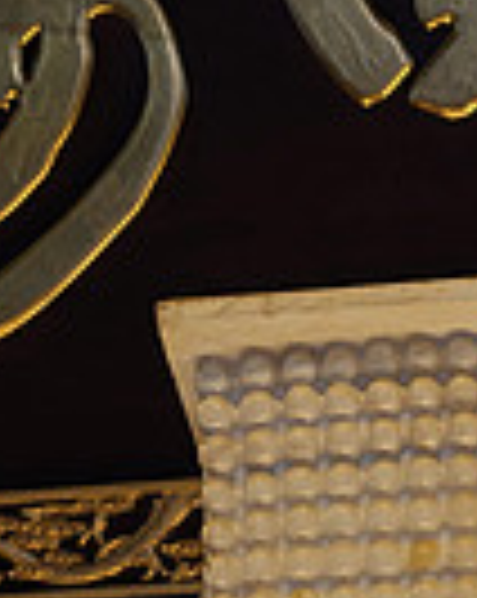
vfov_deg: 4.6
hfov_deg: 3.7
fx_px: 7287
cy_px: 1277
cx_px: 742
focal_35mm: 412
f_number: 2.1
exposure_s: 1/66.7
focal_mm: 16.53
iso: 320
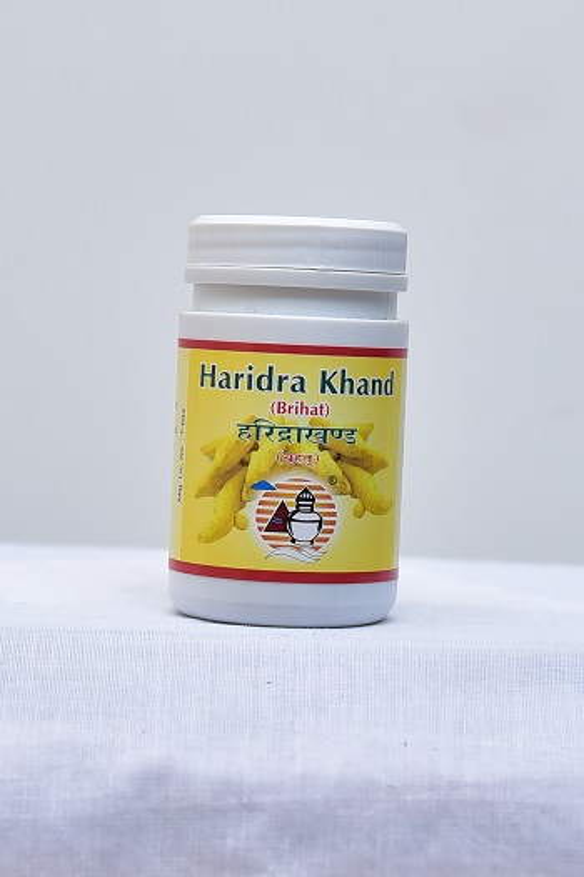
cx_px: 292
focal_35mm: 48
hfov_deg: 28.0
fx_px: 1169
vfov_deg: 41.1
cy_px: 438
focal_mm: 48
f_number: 4
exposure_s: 1/125
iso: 1250
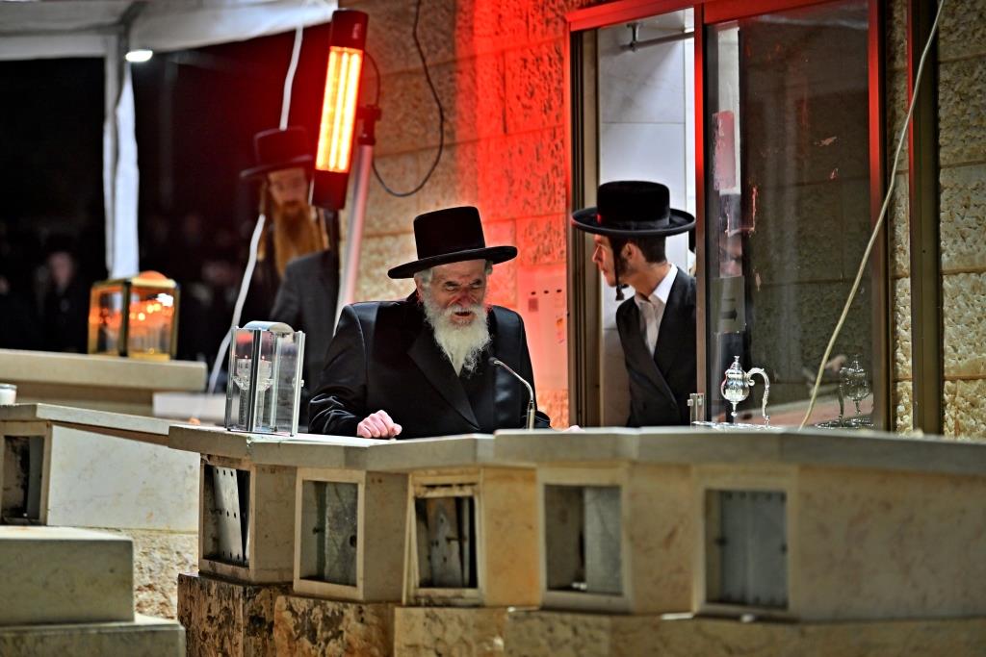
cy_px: 328
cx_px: 493
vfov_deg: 8.1
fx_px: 4656
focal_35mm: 170
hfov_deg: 12.1
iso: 1000
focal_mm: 170
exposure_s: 1/250
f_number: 2.8
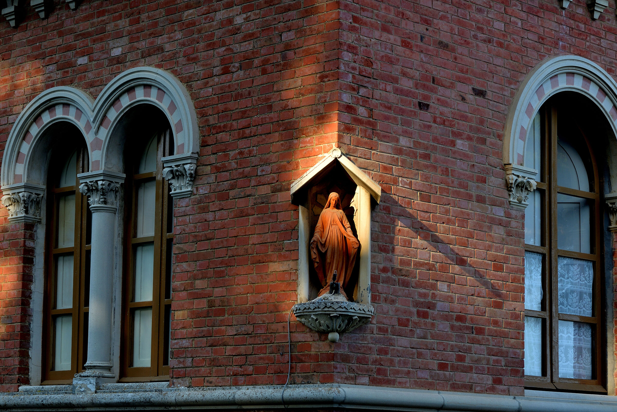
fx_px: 1577
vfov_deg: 14.9
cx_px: 308
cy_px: 206
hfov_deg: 22.1
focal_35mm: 92
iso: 250
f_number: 9
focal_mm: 92
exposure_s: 1/100
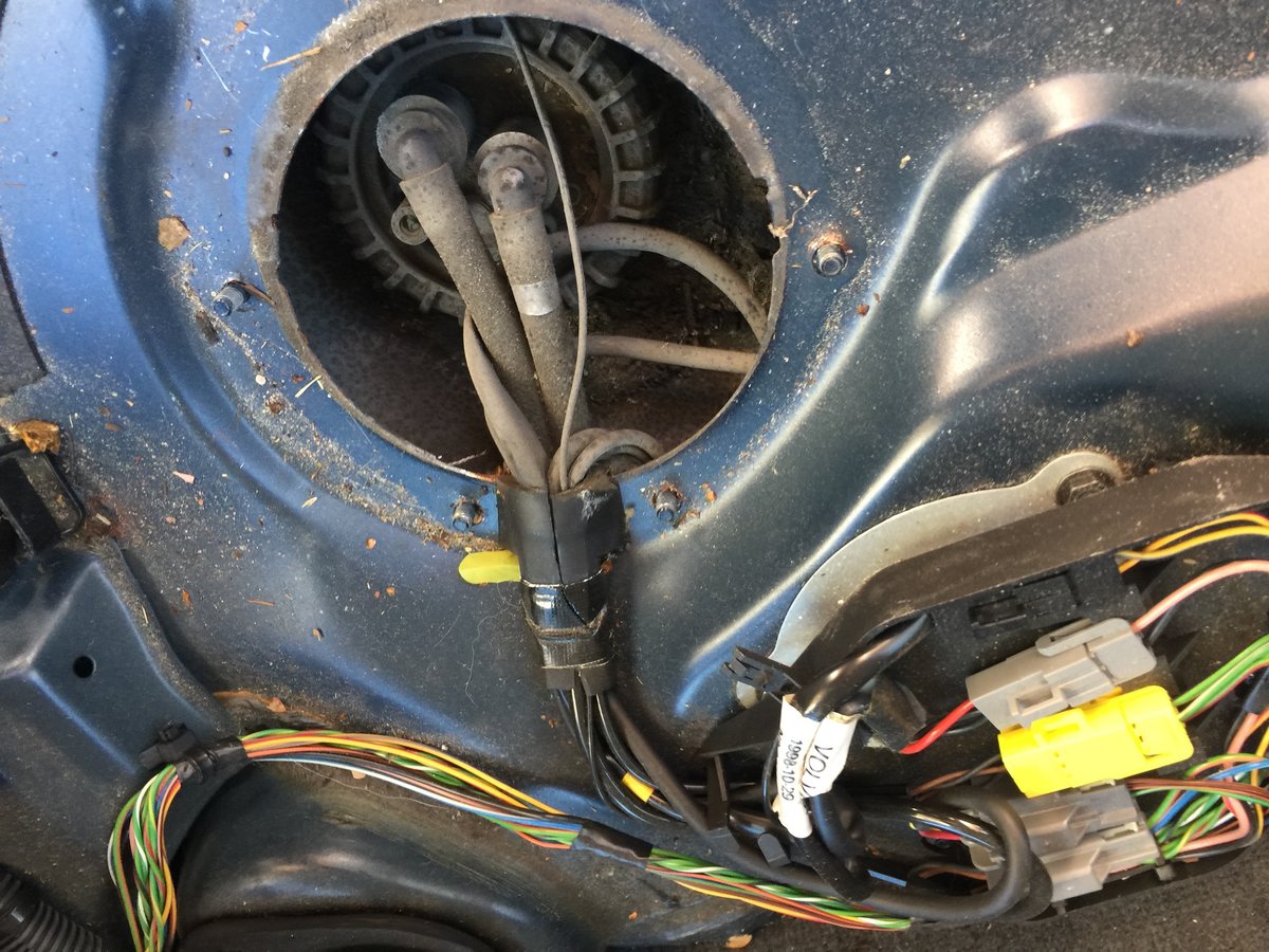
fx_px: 1063
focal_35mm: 29
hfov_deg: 61.7
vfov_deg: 48.2
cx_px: 634
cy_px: 476
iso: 50
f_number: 2.2
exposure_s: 1/15
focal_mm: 4.15
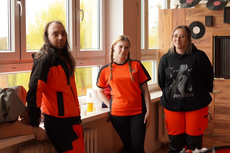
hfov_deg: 27.0
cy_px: 76
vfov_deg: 18.2
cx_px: 115
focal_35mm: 75
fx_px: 479
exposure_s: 1/250
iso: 500
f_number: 2.8
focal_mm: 50
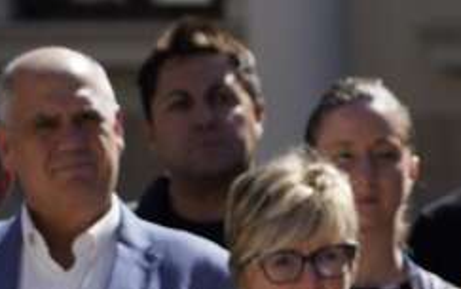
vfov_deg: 2.8
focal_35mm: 467
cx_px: 950
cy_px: 274
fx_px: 5869
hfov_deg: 4.4
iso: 100
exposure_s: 1/640
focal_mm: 105
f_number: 4
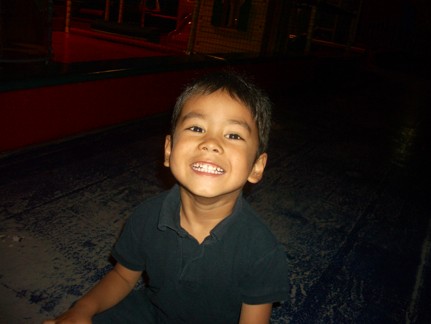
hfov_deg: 52.6
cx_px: 216
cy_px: 162
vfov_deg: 40.7
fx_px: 436
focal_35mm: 35
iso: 100
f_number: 2.6
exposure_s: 1/60
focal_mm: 5.8
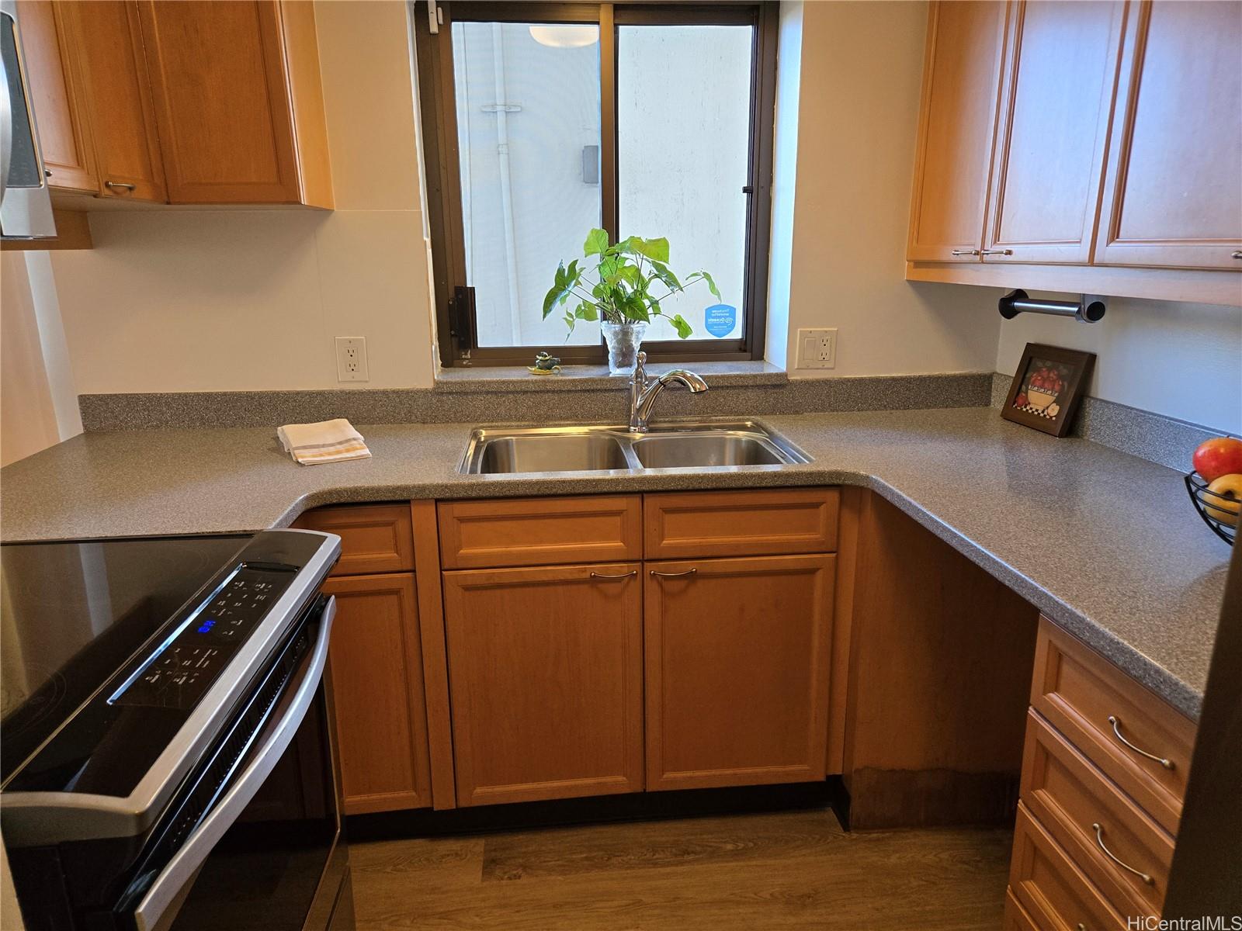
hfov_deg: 73.9
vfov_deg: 58.9
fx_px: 825
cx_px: 621
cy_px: 466
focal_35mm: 23
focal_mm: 5.4
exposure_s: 1/120
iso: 250
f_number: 1.8
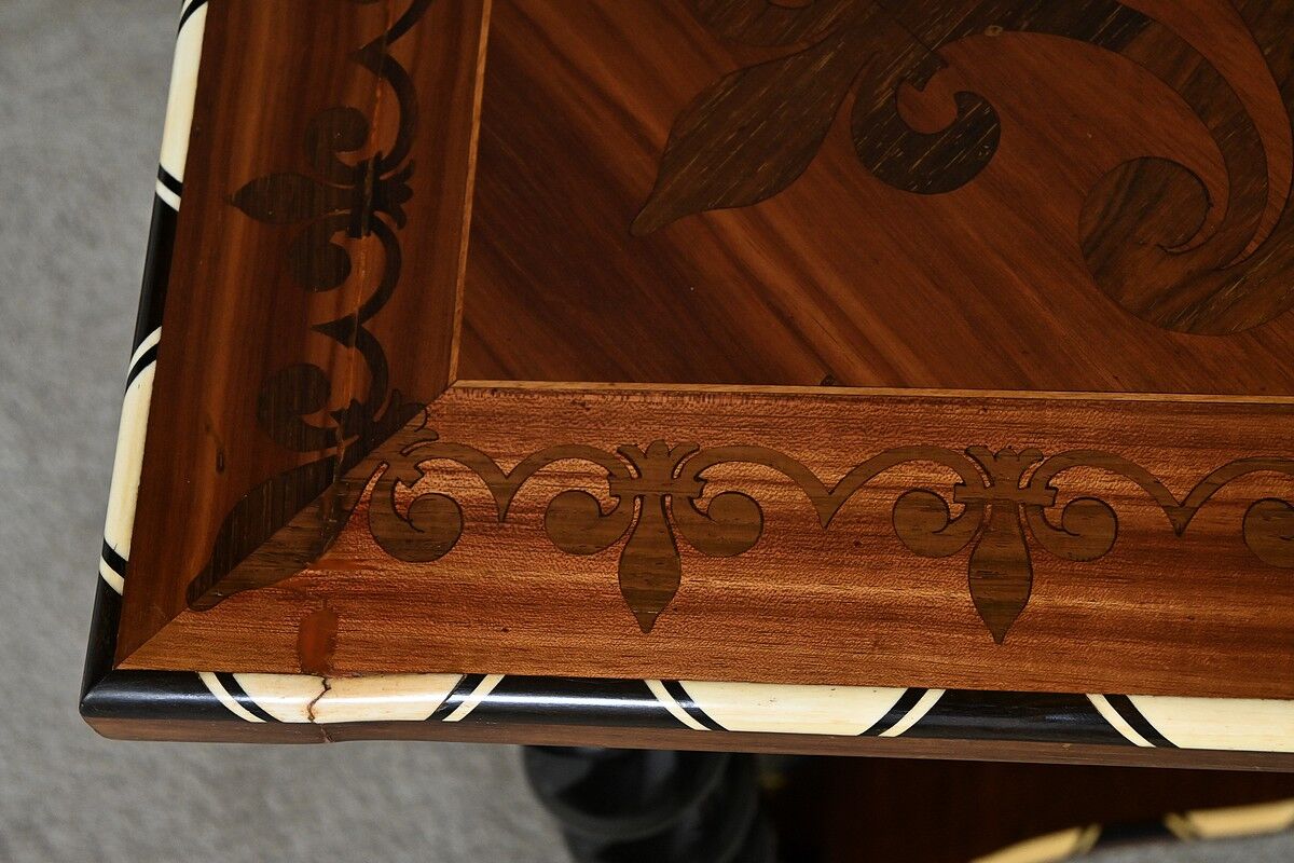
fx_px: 2696
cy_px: 432
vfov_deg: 18.2
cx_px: 647
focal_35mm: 75
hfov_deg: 27.0
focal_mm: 50
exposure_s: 1/30
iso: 1600
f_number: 6.3
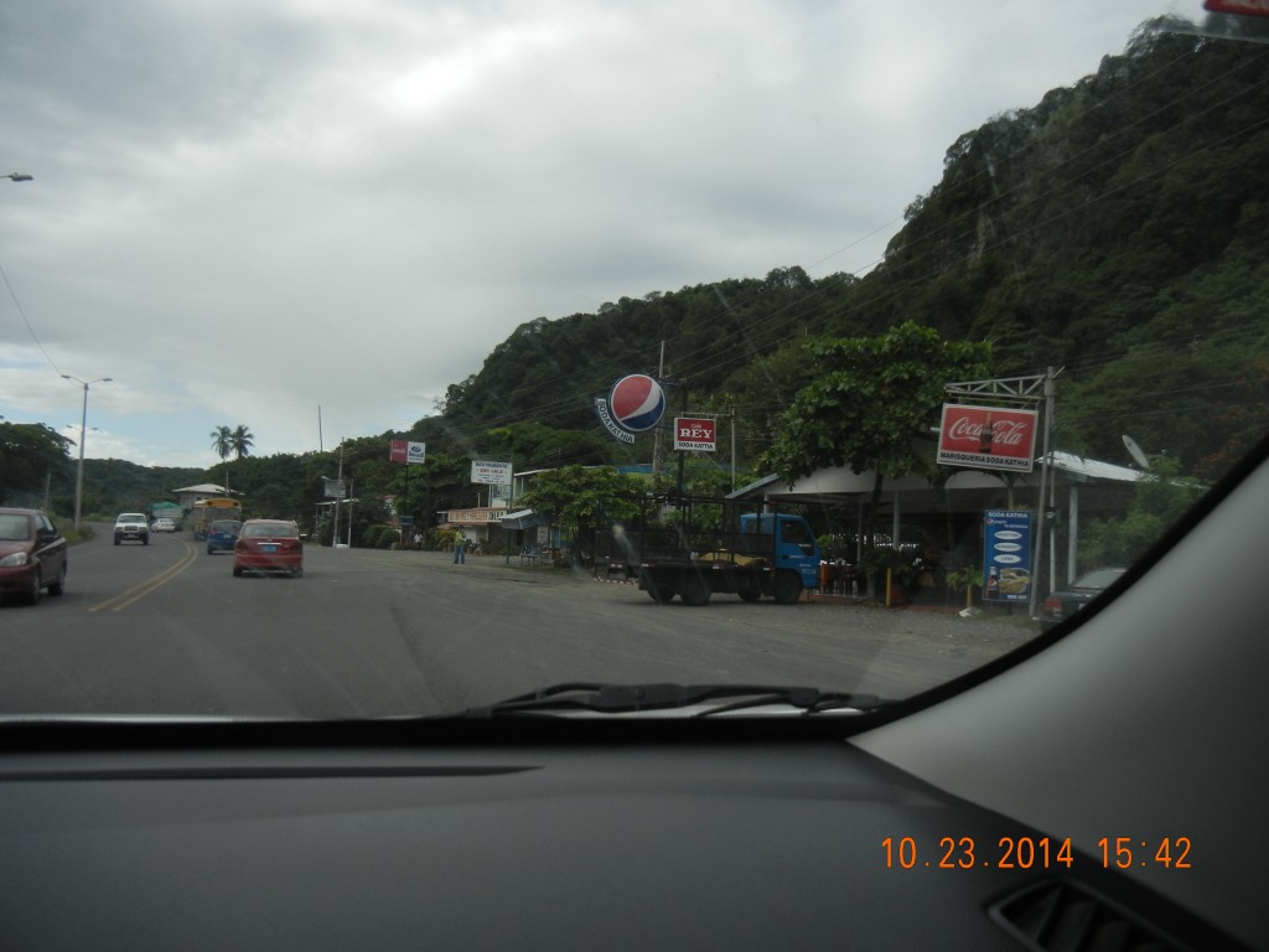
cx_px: 634
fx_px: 1100
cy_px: 476
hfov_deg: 60.0
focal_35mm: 30
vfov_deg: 46.8
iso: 160
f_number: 7
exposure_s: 1/334
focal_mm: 5.4
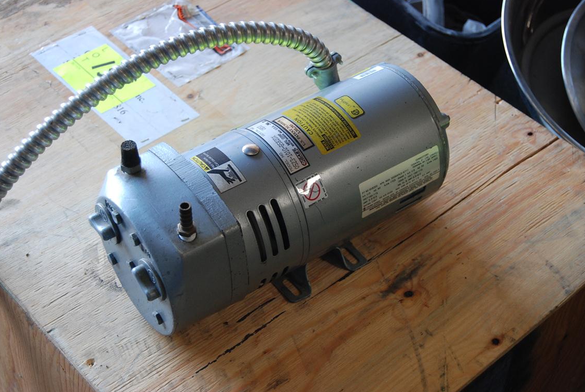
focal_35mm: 61
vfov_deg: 22.3
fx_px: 992
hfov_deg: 32.8
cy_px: 196
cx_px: 295
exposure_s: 1/30
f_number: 5
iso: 400
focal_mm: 40
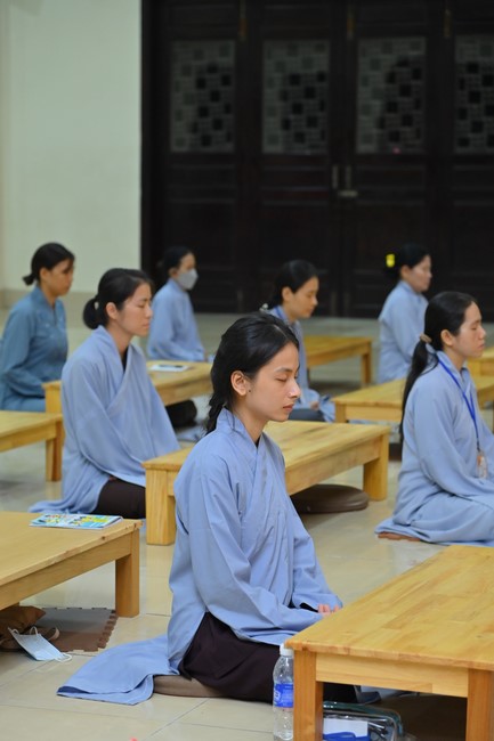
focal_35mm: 100
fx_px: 2059
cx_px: 247
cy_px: 370
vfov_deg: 20.4
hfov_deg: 13.7
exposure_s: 1/80
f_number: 5
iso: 1250
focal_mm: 100
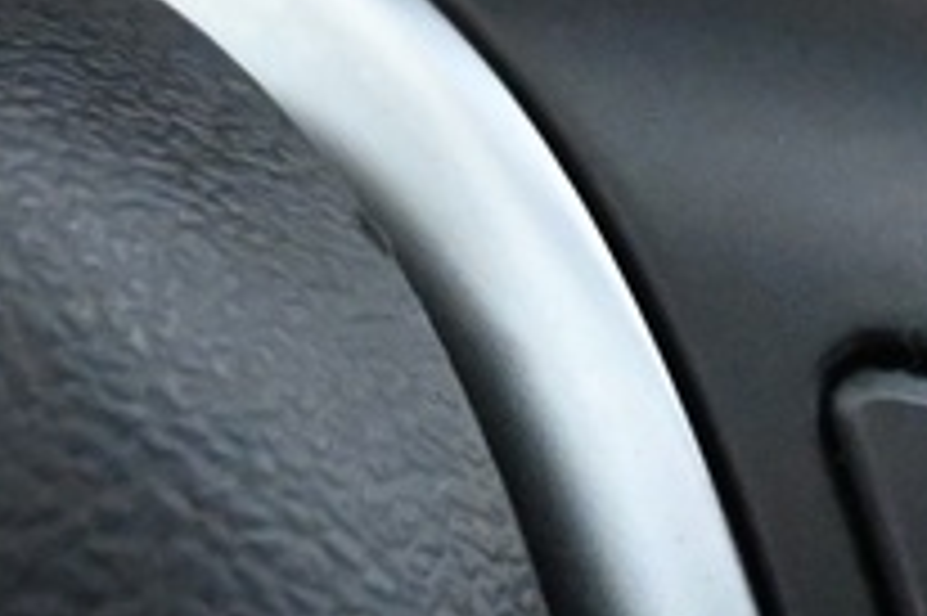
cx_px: 1904
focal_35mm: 242
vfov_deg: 5.5
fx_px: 6224
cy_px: 1295
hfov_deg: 8.1
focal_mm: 20.5
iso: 4500
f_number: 3.8
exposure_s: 1/30
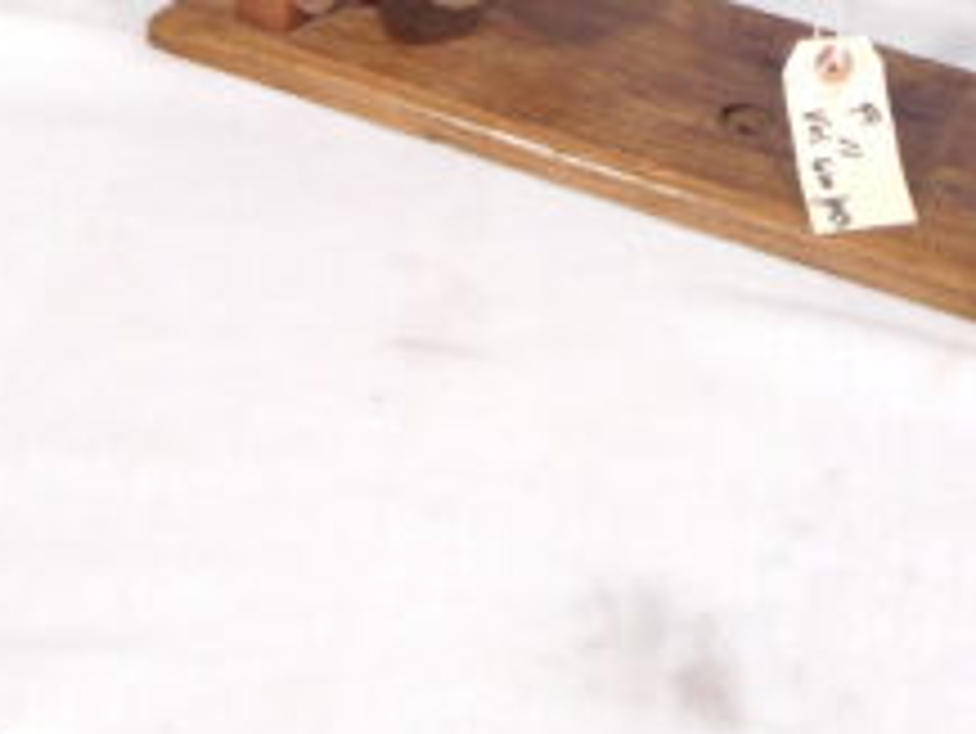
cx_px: 891
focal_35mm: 69
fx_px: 1947
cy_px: -176
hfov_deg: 27.1
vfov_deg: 19.9
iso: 200
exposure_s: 1/30
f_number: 3.4
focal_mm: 4.5
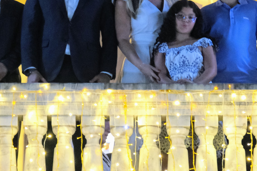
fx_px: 2149
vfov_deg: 4.6
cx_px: 145
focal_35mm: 301
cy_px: 24
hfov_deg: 6.8
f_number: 3.6
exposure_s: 1/60
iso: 4000
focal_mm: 67.1
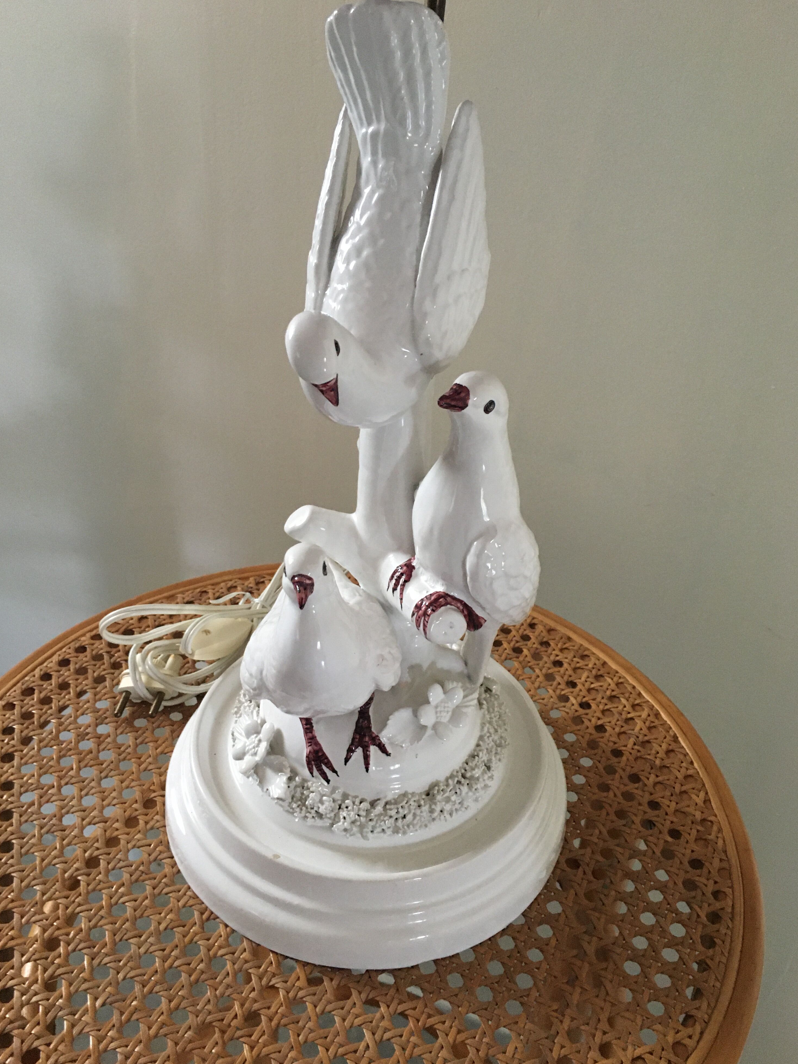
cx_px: 403
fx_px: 922
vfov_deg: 60.0
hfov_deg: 46.8
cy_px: 537
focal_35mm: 30
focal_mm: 4.15
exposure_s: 1/17
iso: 200
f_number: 2.2
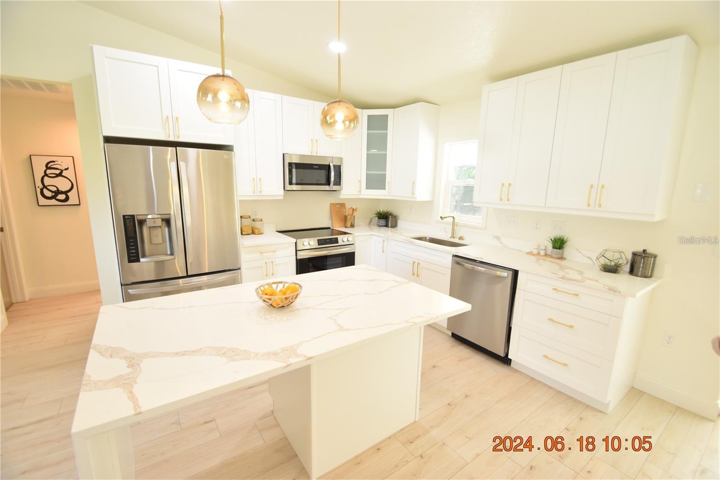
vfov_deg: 77.3
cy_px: 240
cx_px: 360
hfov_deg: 100.4
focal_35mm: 15
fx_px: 300
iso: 800
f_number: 4.5
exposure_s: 1/80
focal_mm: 10
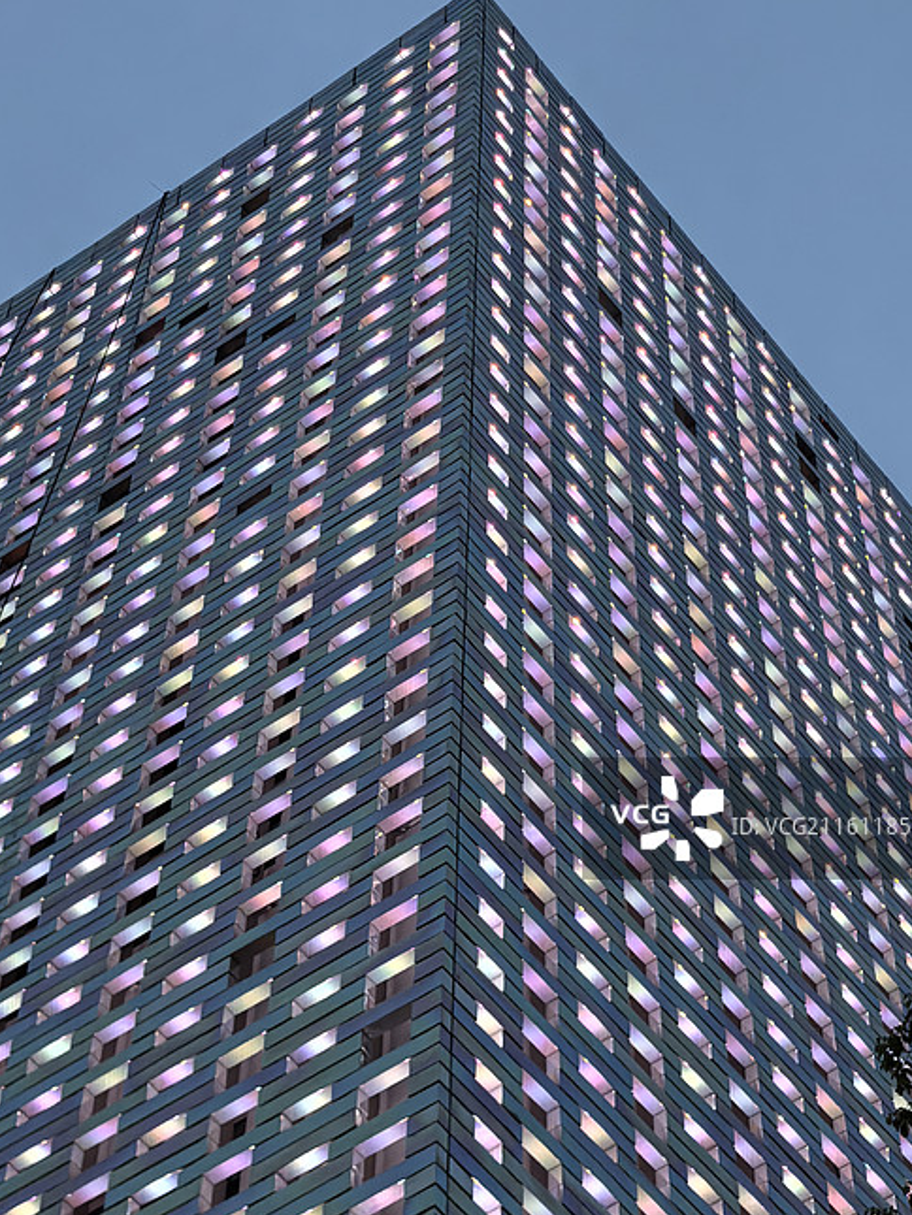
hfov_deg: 16.8
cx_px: 437
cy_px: 465
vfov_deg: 22.2
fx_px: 3090
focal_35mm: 88
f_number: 1.4
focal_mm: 6.98
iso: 400
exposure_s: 1/413
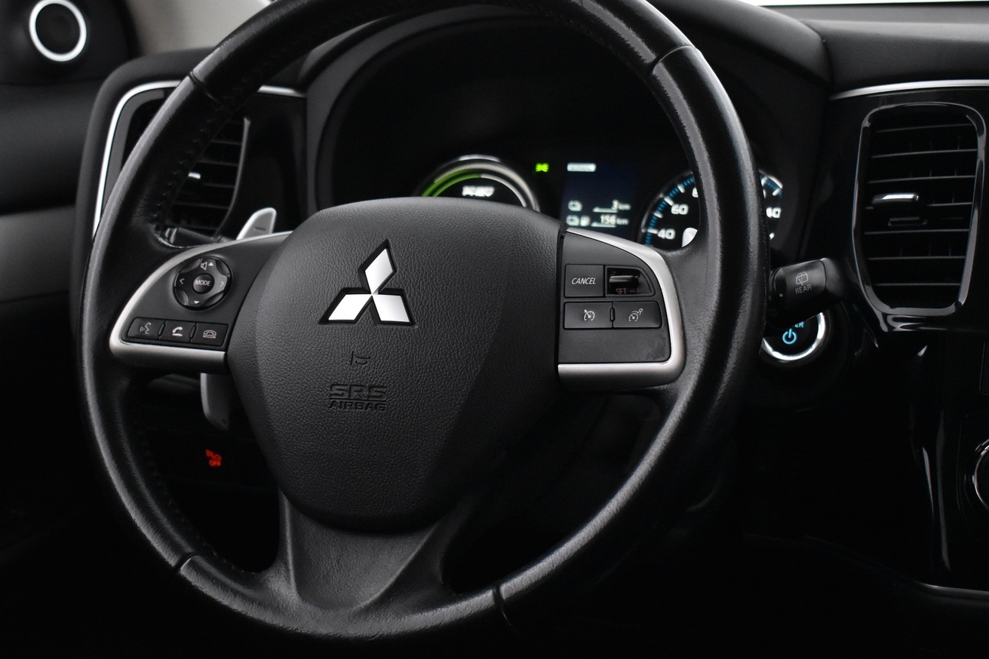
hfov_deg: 31.9
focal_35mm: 63
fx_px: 1731
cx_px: 432
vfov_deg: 21.6
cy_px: 285
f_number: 4.5
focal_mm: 34
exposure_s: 1/50
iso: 3200
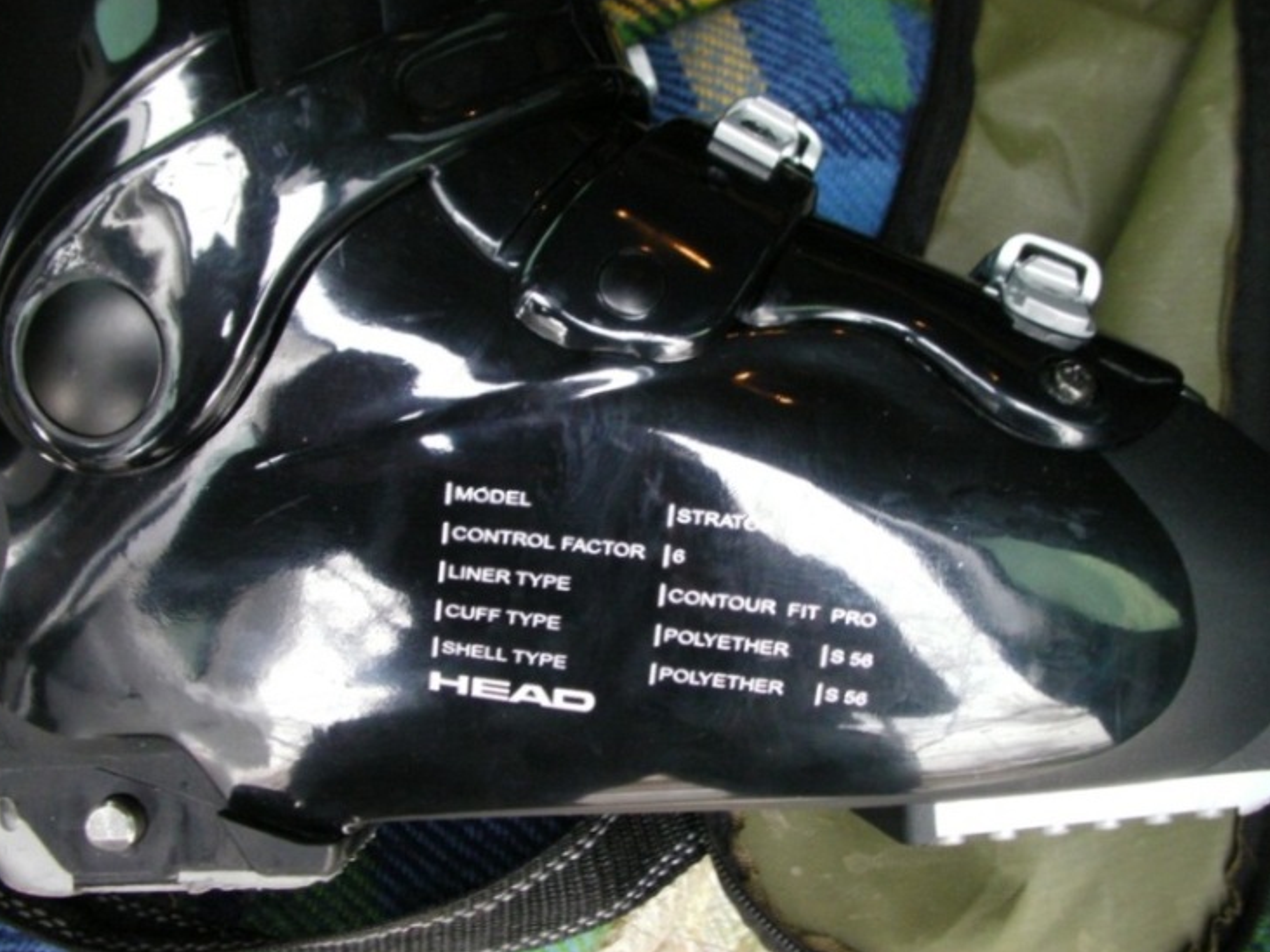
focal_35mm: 40
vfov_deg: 35.9
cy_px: 456
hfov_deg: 46.8
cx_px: 642
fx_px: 1467
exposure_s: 1/25.7
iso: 200
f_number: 3.5
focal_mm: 6.3
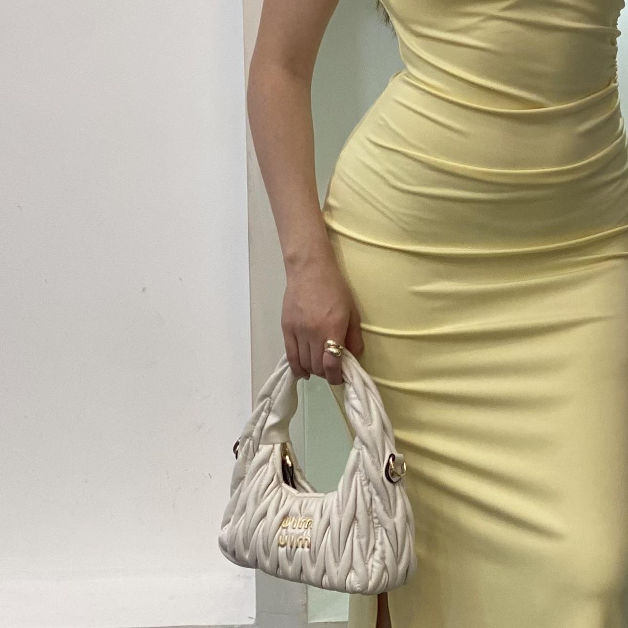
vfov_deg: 12.6
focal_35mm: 139
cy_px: 267
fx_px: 2853
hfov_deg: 12.5
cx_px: 504
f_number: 2
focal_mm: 6
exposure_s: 1/100
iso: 64
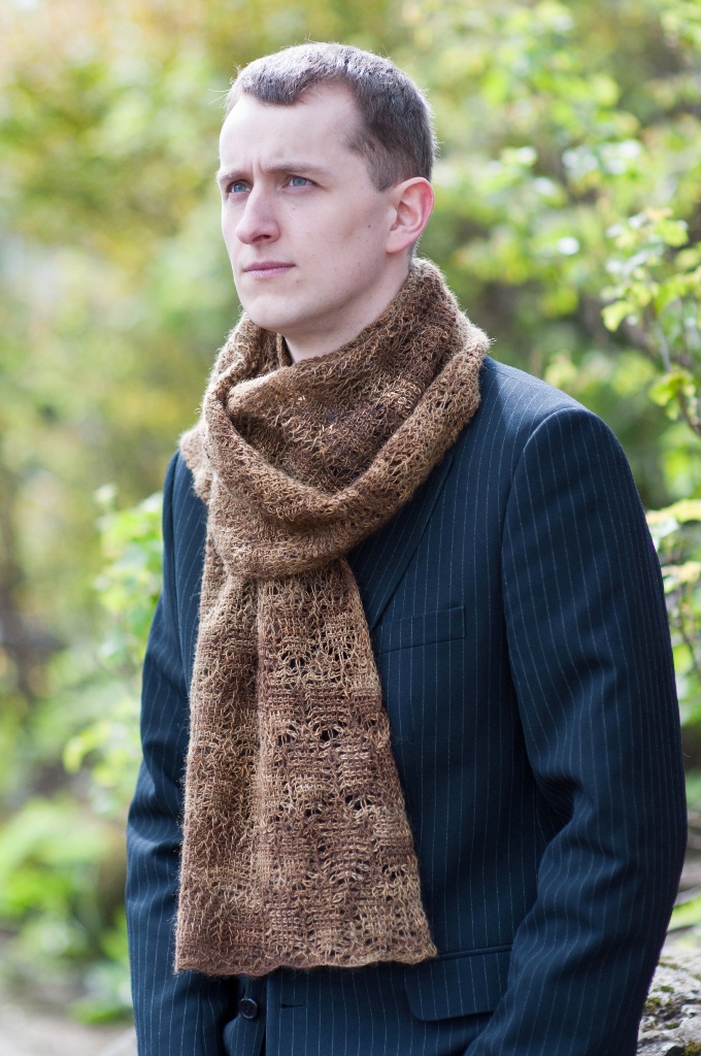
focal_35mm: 128
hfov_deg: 10.7
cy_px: 528
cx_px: 350
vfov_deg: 16.1
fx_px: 3734
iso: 200
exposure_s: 1/800
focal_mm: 85
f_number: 2
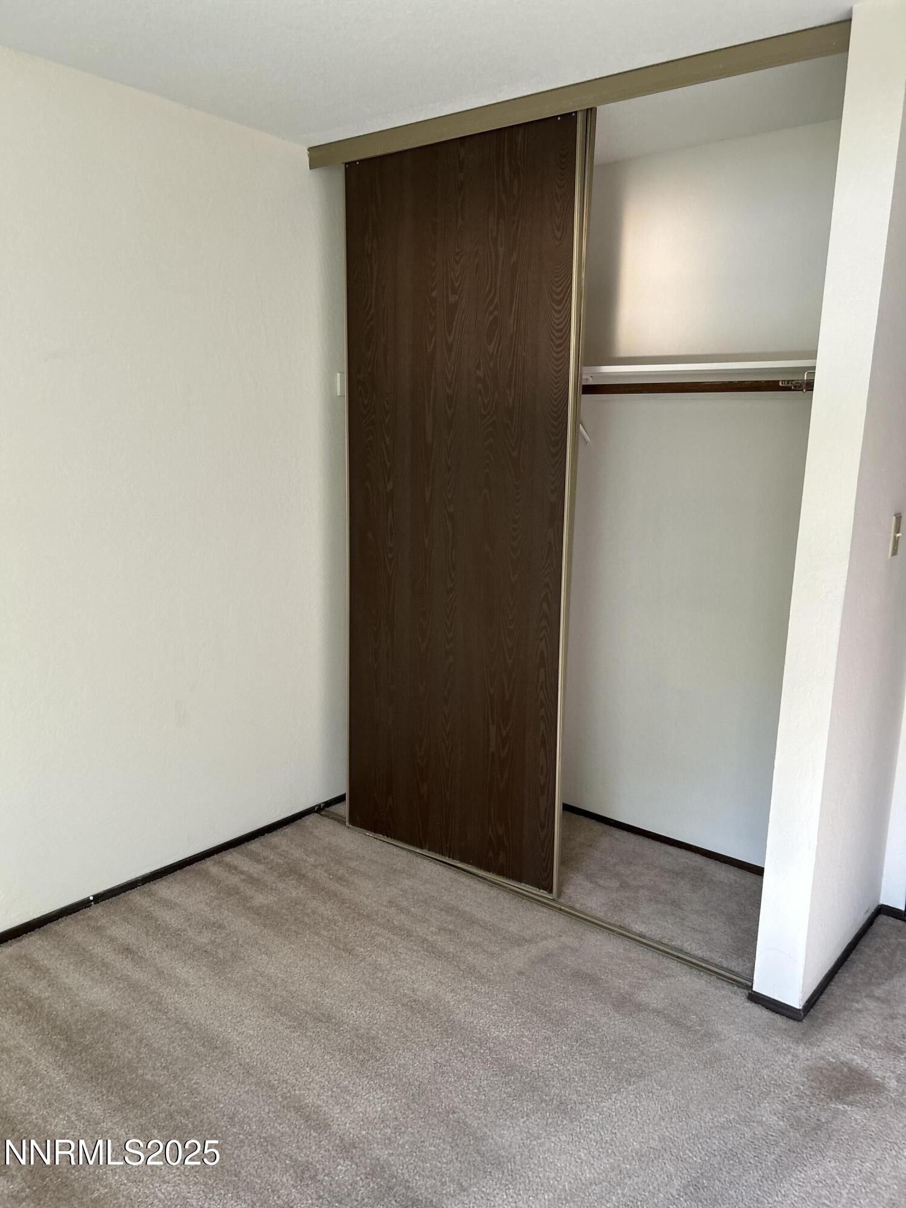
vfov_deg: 67.3
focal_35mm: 26
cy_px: 604
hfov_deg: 53.1
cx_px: 453
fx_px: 907
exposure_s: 1/121
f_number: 1.5
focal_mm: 5.7
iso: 80
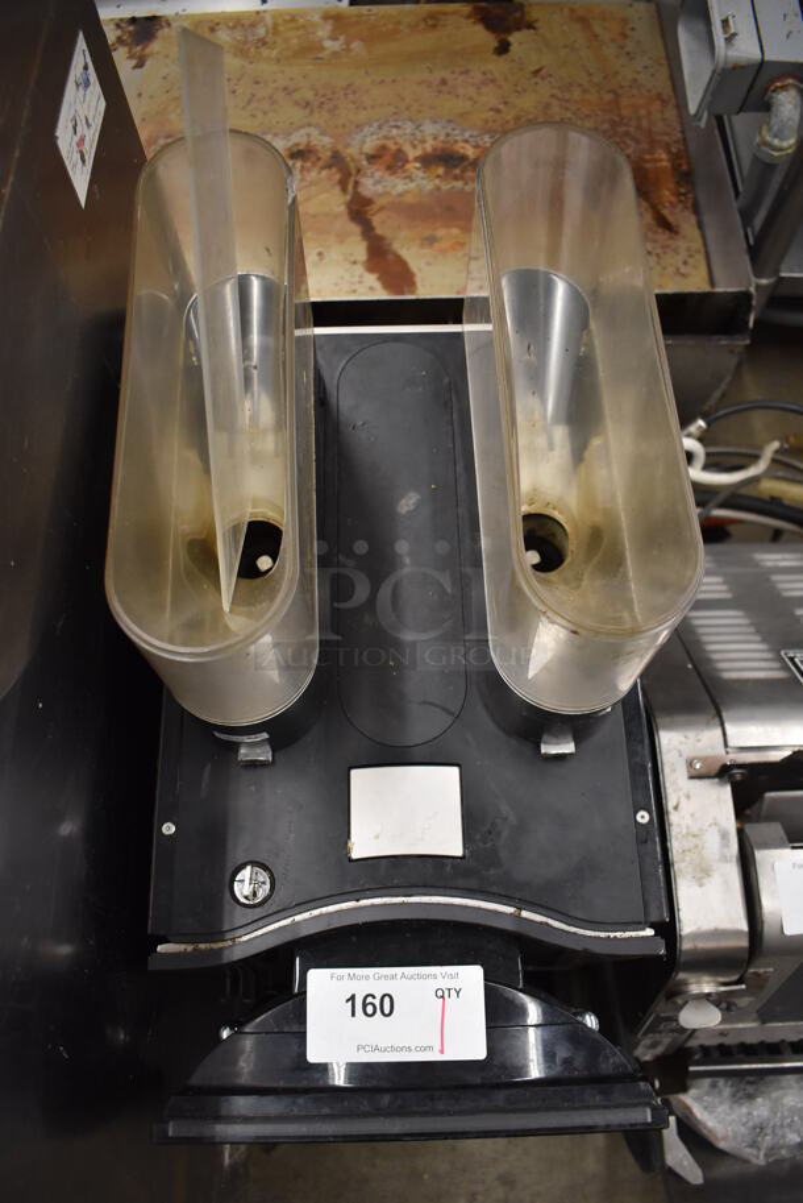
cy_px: 602
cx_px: 402
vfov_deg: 67.3
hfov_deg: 48.0
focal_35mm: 27
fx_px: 902
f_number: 3.5
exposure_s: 1/125
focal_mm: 18
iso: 1100
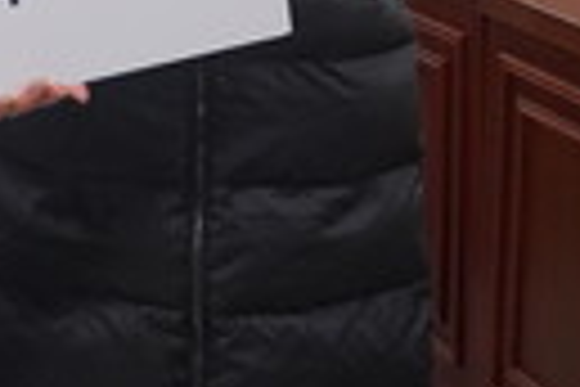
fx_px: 2030
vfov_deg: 10.6
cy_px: -130
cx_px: -108
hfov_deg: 15.7
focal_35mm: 126
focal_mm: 18
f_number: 4
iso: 1600
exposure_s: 1/160
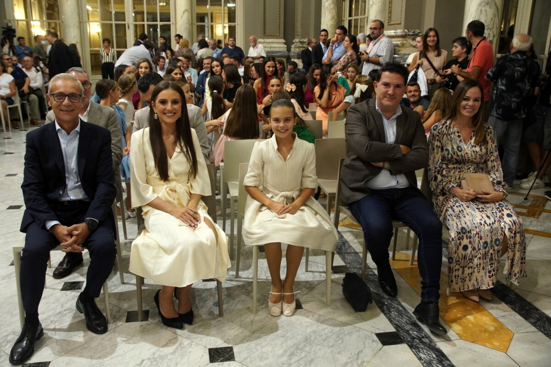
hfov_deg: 57.2
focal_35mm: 33
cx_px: 276
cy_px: 184
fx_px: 505
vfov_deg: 40.0
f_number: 3.5
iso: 1250
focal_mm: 22
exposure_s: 1/60
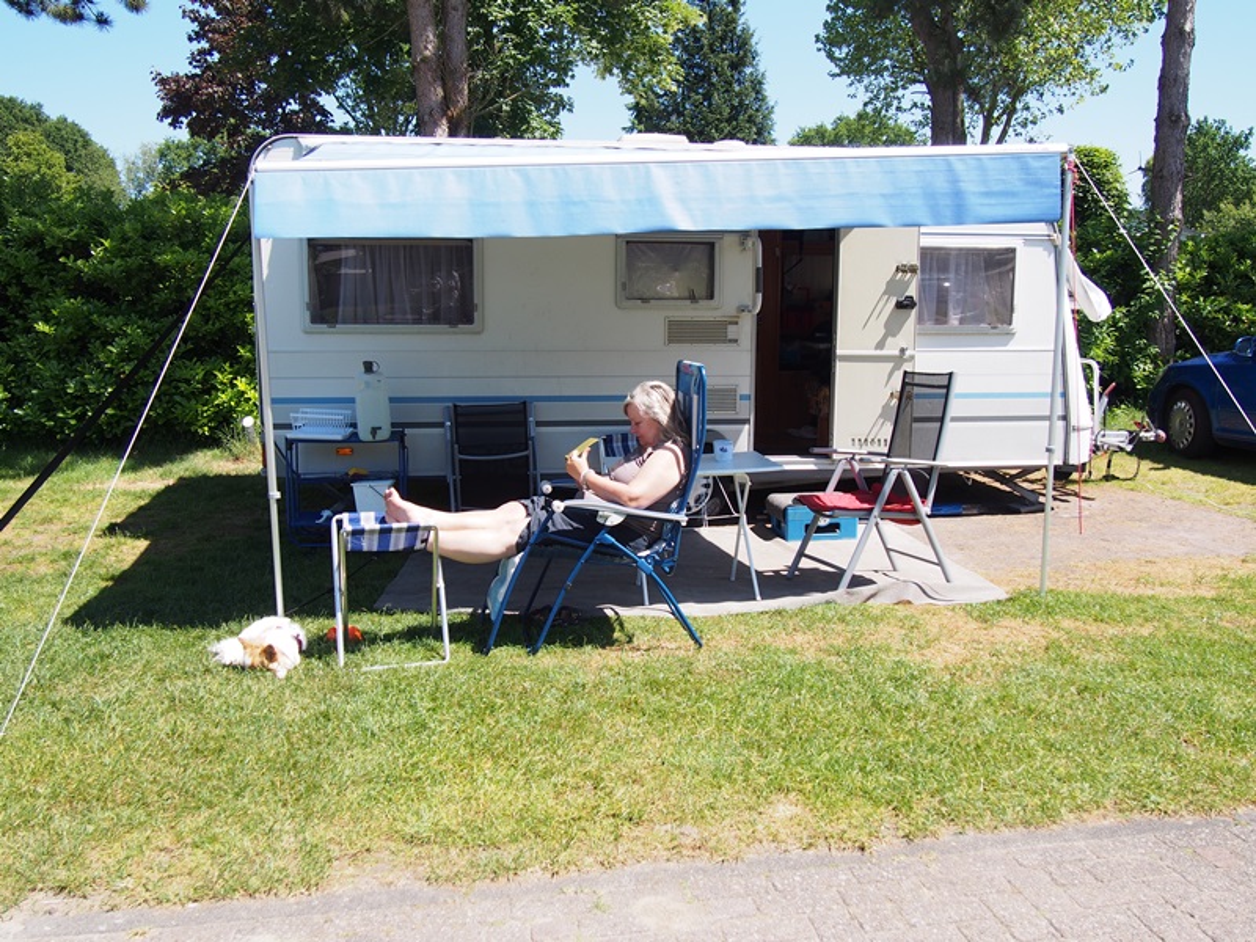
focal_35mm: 30
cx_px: 628
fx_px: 1089
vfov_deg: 46.8
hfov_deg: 60.0
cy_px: 471
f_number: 4.5
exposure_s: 1/640
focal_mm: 15
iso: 200
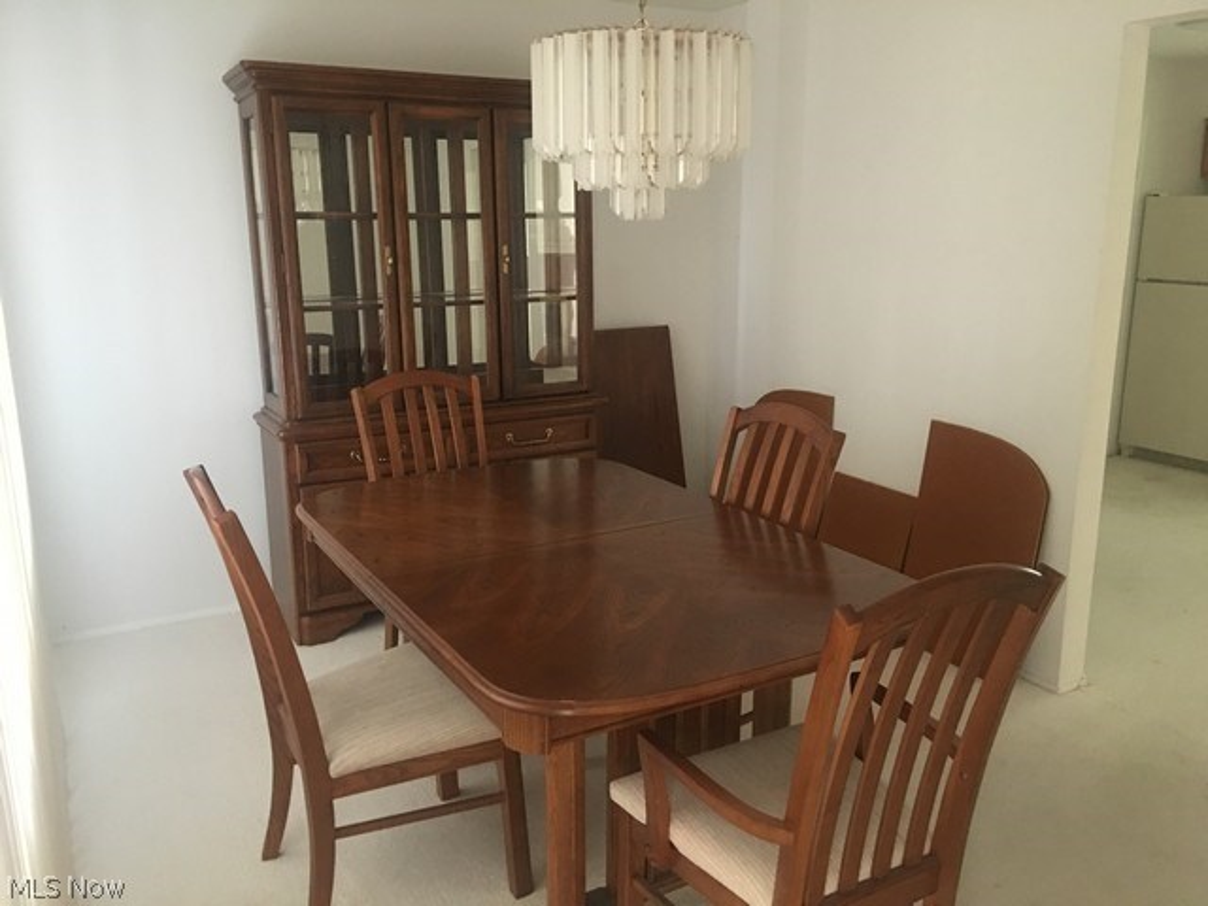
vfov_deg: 48.2
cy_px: 453
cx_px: 604
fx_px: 1012
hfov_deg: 61.7
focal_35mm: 29
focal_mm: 4.15
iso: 80
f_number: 2.2
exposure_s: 1/4
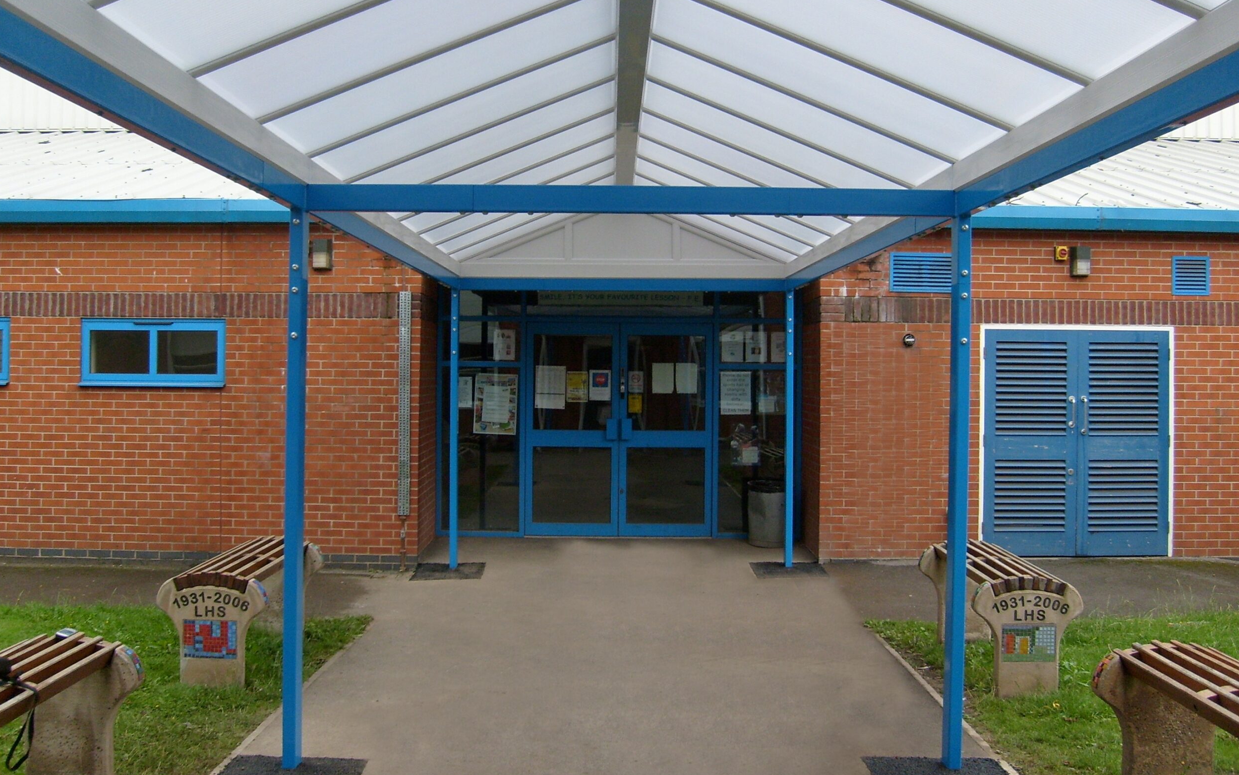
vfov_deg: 33.5
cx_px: 612
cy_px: 336
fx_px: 1283
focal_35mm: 38
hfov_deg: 51.5
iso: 80
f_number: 2.8
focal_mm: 5.8
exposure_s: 1/250
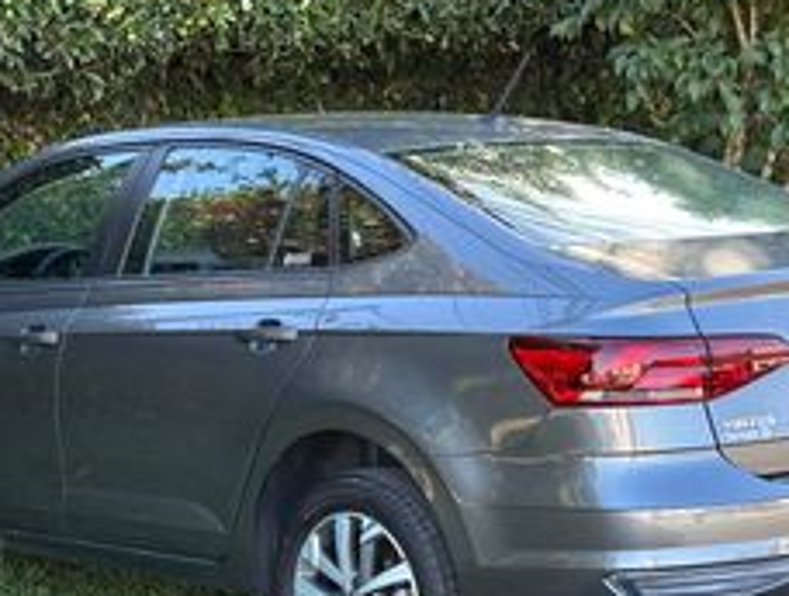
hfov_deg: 19.8
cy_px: 340
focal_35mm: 99
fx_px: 2261
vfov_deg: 15.0
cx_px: 363
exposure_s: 1/182
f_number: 1.78
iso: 64
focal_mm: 6.86
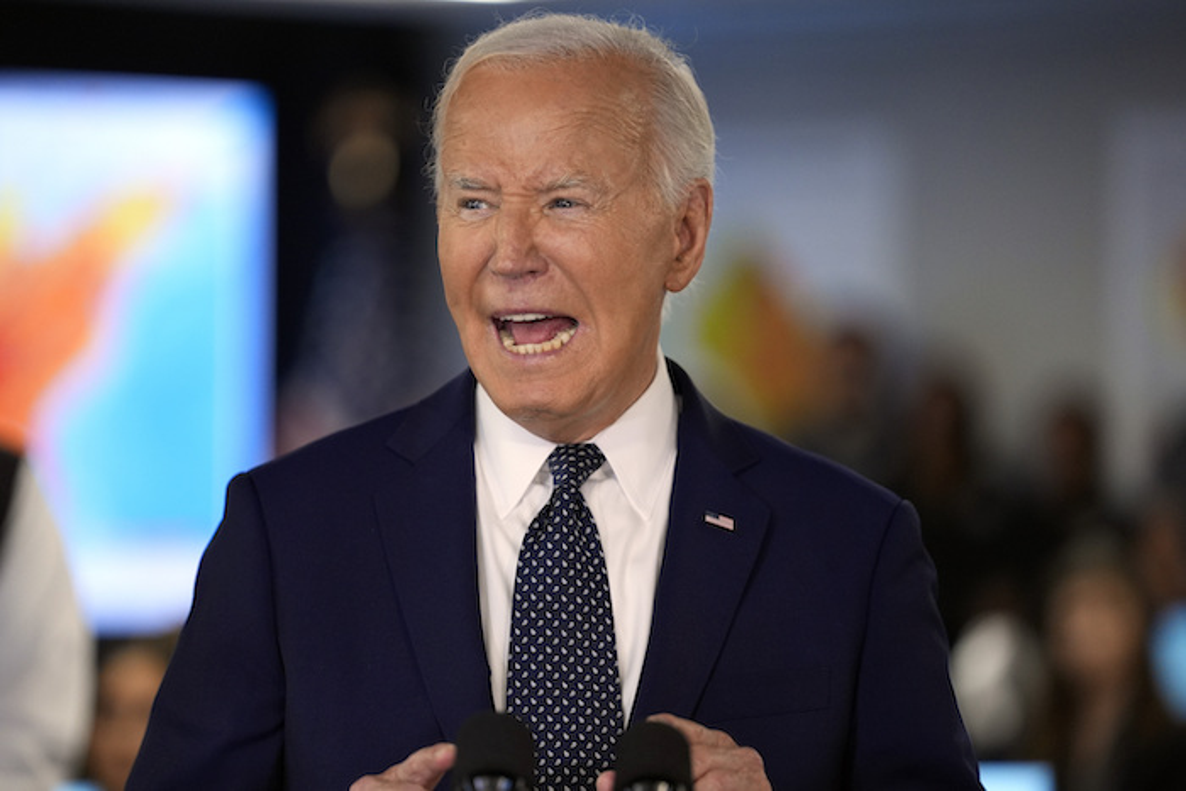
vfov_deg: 6.9
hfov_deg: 10.3
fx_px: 6590
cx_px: 593
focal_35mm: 200
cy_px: 396
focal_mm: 200
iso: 2000
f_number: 2.8
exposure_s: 1/400
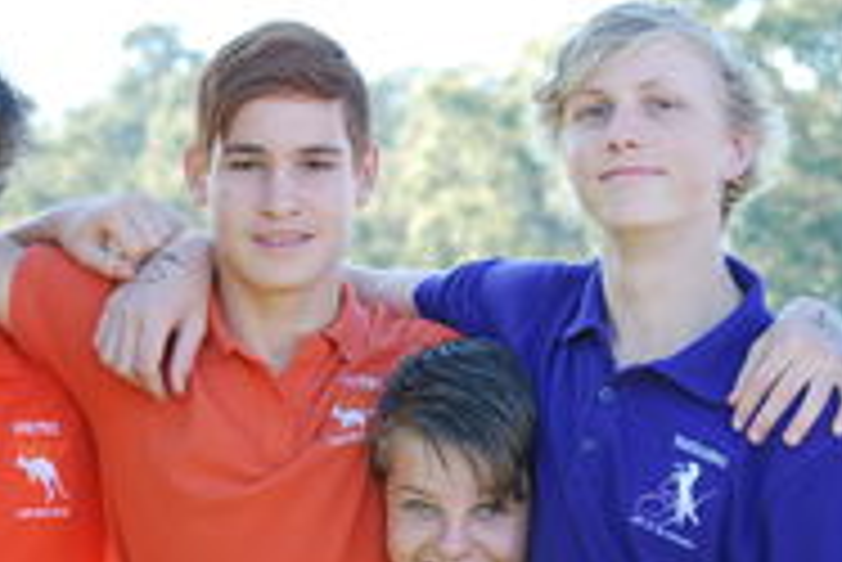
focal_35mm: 212
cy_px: 501
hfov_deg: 9.7
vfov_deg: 6.5
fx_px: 4969
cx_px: 567
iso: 200
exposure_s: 1/100
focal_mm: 55
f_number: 5
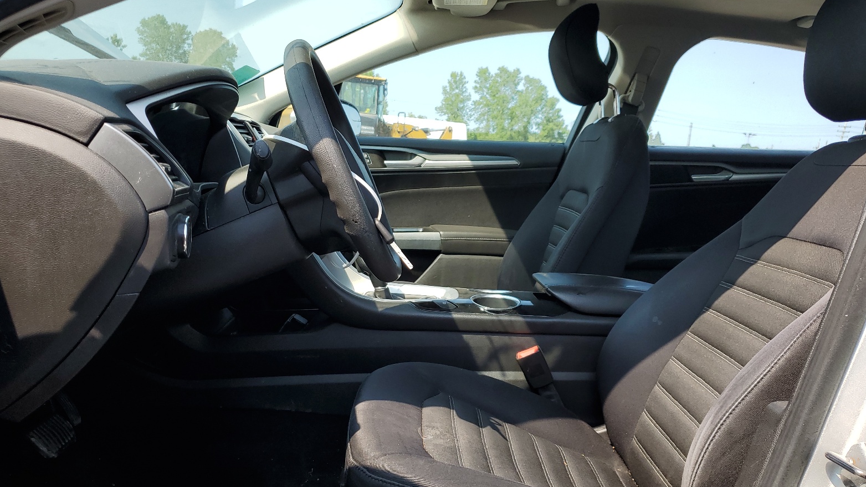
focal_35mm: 29
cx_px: 426
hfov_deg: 66.1
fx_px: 666
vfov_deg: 40.1
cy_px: 265
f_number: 1.5
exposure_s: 1/1000
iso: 50
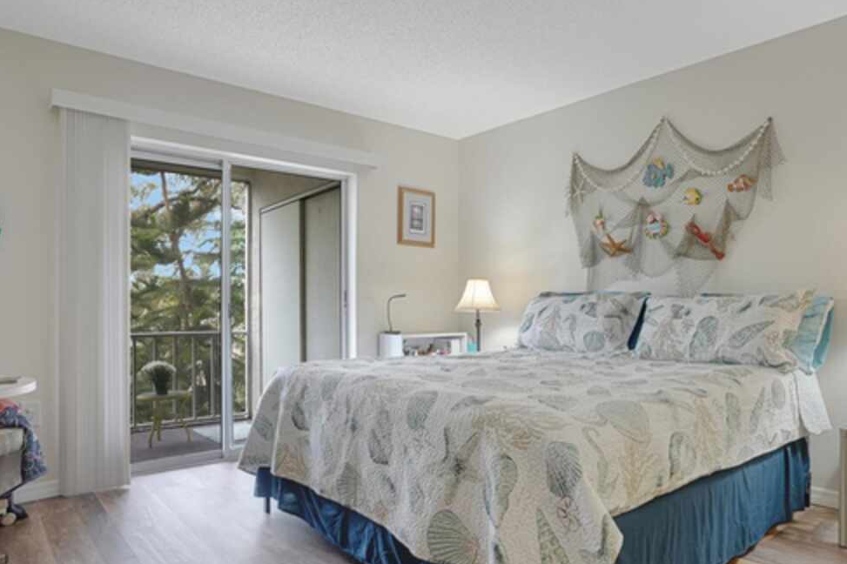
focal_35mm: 25
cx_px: 500
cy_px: 312
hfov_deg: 70.9
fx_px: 588
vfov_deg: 51.2
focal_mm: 19
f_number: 7.1
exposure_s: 1/60
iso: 4000
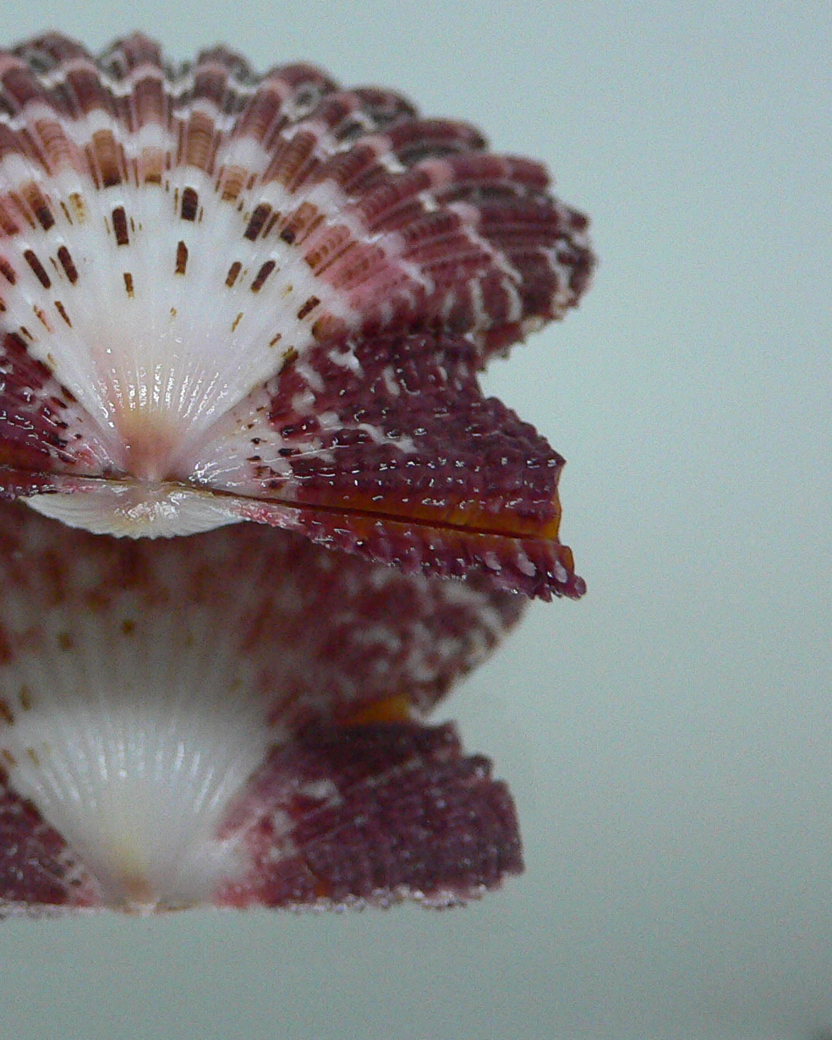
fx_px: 1724
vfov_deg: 33.4
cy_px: 407
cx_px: 172
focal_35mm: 56
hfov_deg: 26.7
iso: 200
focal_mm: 4.6
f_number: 2.8
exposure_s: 1/50
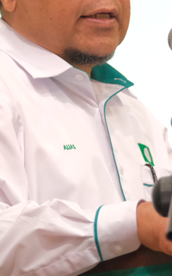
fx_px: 3428
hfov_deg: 2.9
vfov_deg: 4.6
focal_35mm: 457
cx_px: 121
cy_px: 79
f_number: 2.8
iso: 3200
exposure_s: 1/125
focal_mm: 119.2
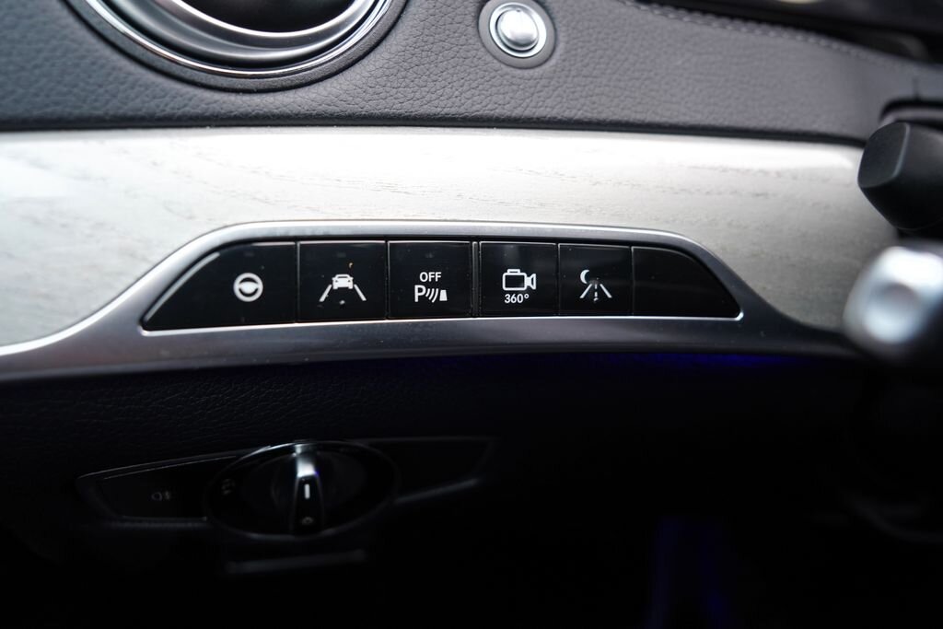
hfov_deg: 73.7
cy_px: 314
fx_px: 629
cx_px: 472
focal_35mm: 24
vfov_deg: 53.1
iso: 400
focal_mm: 24
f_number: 4
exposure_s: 1/60
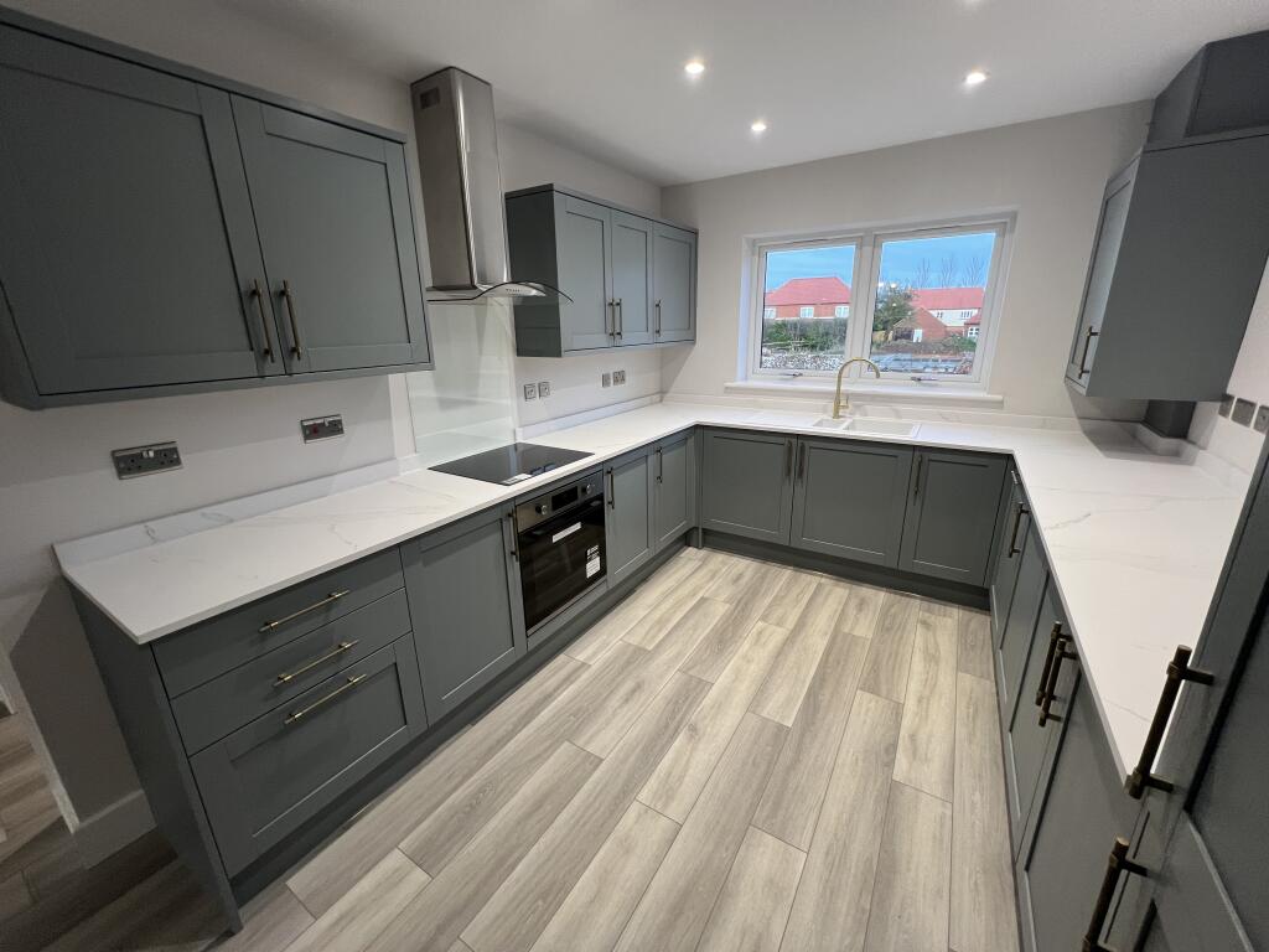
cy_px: 476
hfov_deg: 106.2
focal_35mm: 13
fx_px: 477
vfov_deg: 89.9
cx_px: 634
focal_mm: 1.57
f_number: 1.8
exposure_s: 1/100
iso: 160
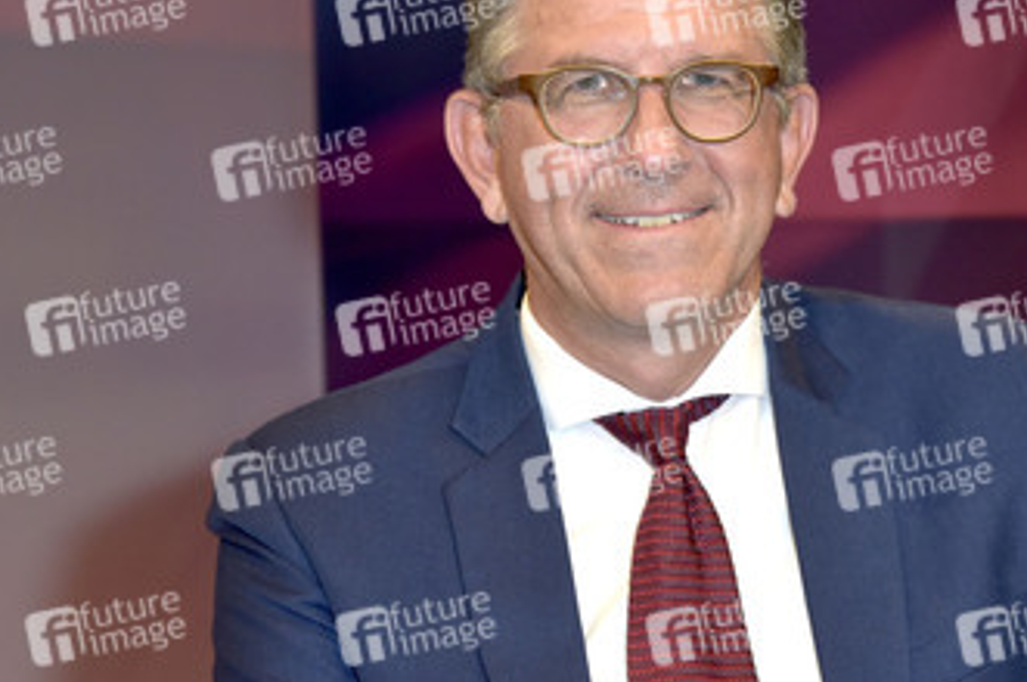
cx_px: 644
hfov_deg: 22.6
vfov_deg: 15.1
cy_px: 242
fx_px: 2565
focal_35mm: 90
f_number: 6.3
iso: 1250
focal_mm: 66
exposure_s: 1/200
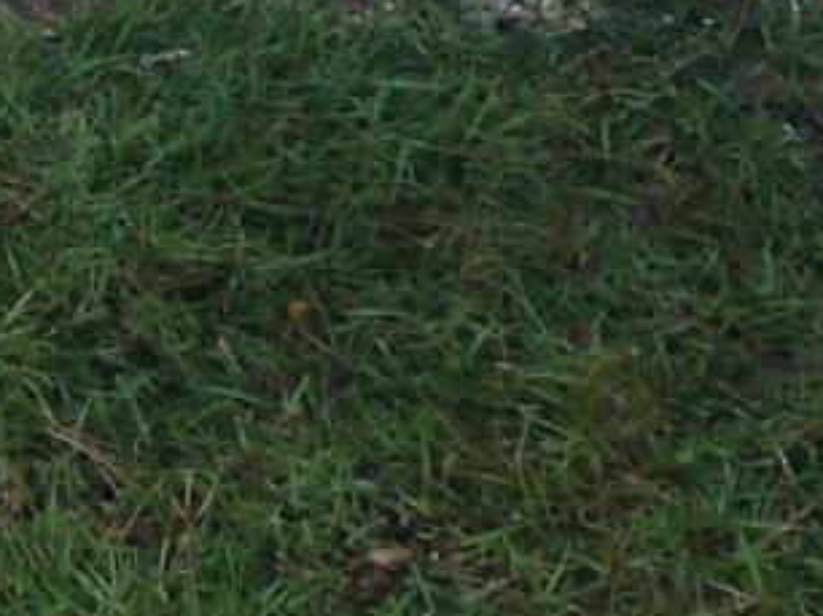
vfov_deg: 6.3
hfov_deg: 8.3
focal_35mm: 221
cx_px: -1046
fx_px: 5250
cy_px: -1044
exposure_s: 1/190
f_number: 2.4
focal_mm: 4.12
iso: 50
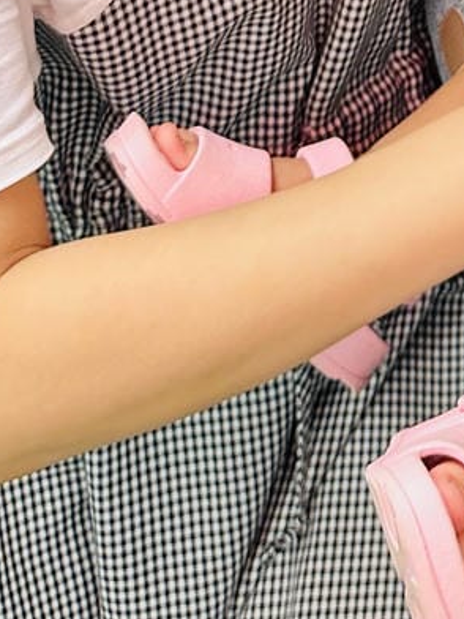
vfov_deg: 17.6
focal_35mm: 98
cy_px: -354
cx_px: 702
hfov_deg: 14.1
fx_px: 1751
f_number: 1.78
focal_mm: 6.86
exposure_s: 1/60
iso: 250
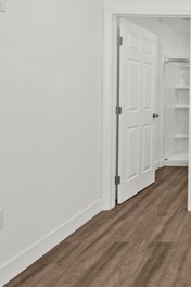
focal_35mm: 34
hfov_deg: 29.5
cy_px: 99
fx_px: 271
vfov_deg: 54.8
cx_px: 260
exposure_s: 1/3
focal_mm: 14
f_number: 9
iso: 125
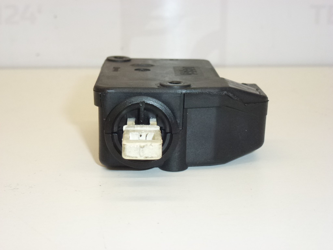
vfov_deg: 25.7
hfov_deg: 33.8
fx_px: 548
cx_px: 166
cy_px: 125
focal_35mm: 57
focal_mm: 10.1
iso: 400
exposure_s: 1/200
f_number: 4.4
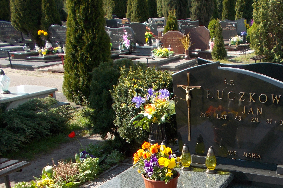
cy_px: 188
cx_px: 221
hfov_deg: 38.3
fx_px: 393
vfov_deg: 25.7
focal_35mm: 50
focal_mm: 4.6
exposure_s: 1/400
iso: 80
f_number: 3.2
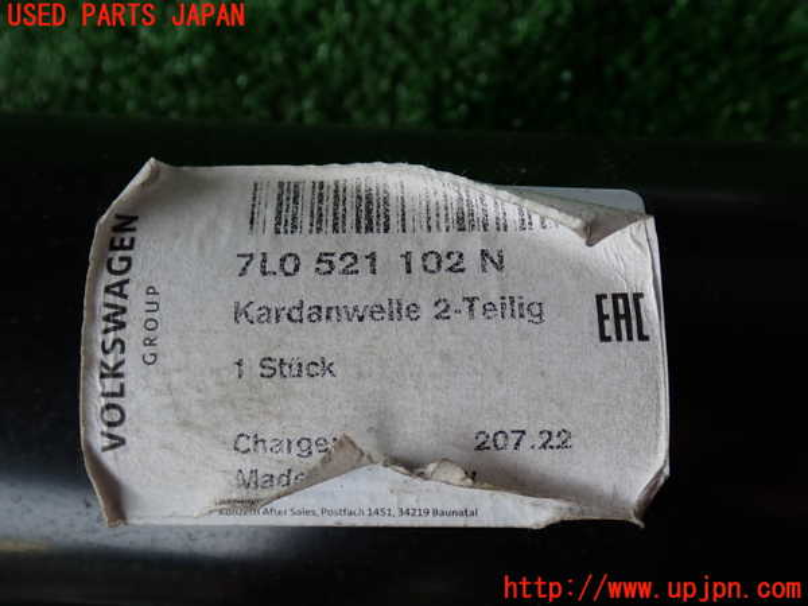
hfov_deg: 49.0
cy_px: 303
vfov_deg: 37.7
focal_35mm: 38
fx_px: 887
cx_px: 404
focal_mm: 6.83
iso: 200
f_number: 2.7
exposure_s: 1/50
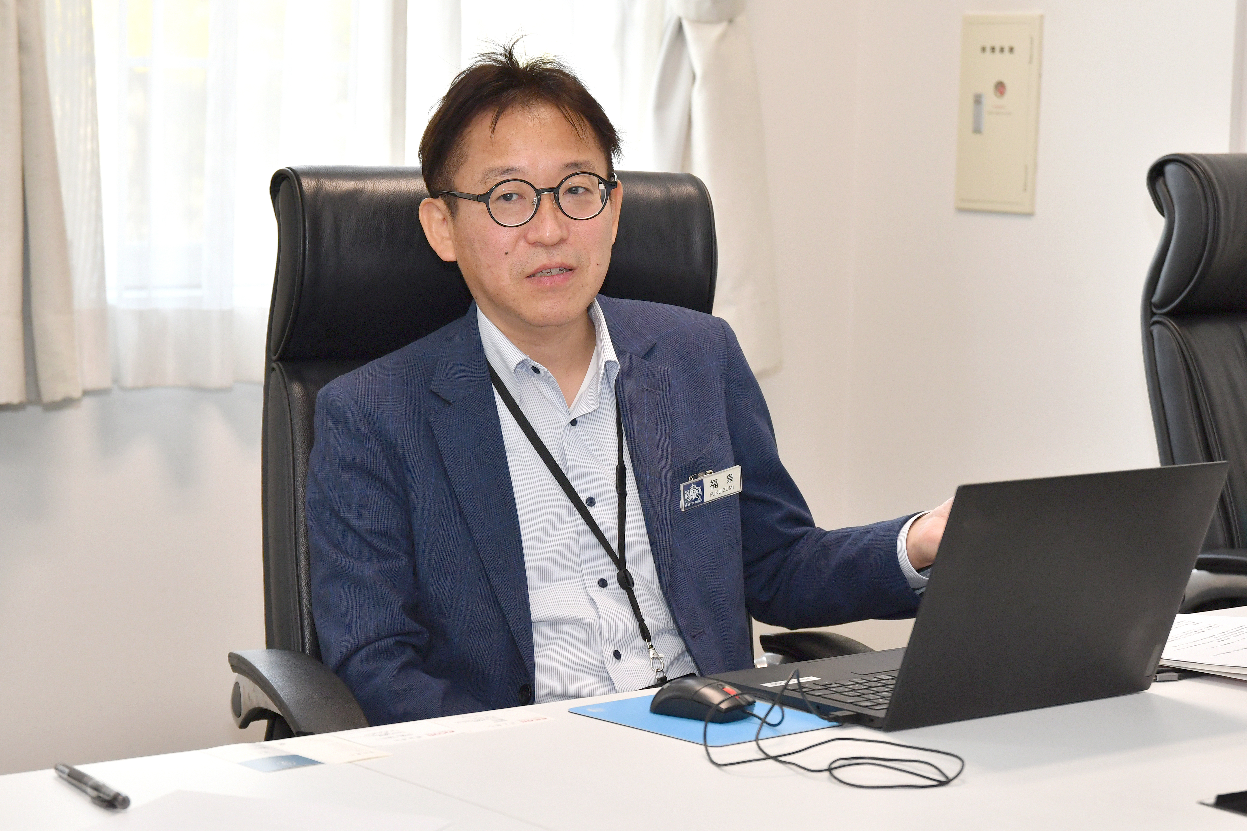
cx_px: 624
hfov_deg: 24.2
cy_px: 416
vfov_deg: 16.3
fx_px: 2909
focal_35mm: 84
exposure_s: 1/250
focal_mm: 56
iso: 640
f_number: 4
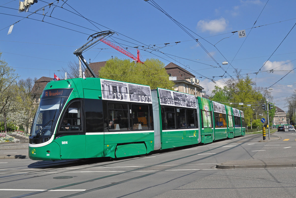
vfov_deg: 33.4
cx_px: 147
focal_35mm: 40
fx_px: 329
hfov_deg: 48.5
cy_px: 99
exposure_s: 1/1000
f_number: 8
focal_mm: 26
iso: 400
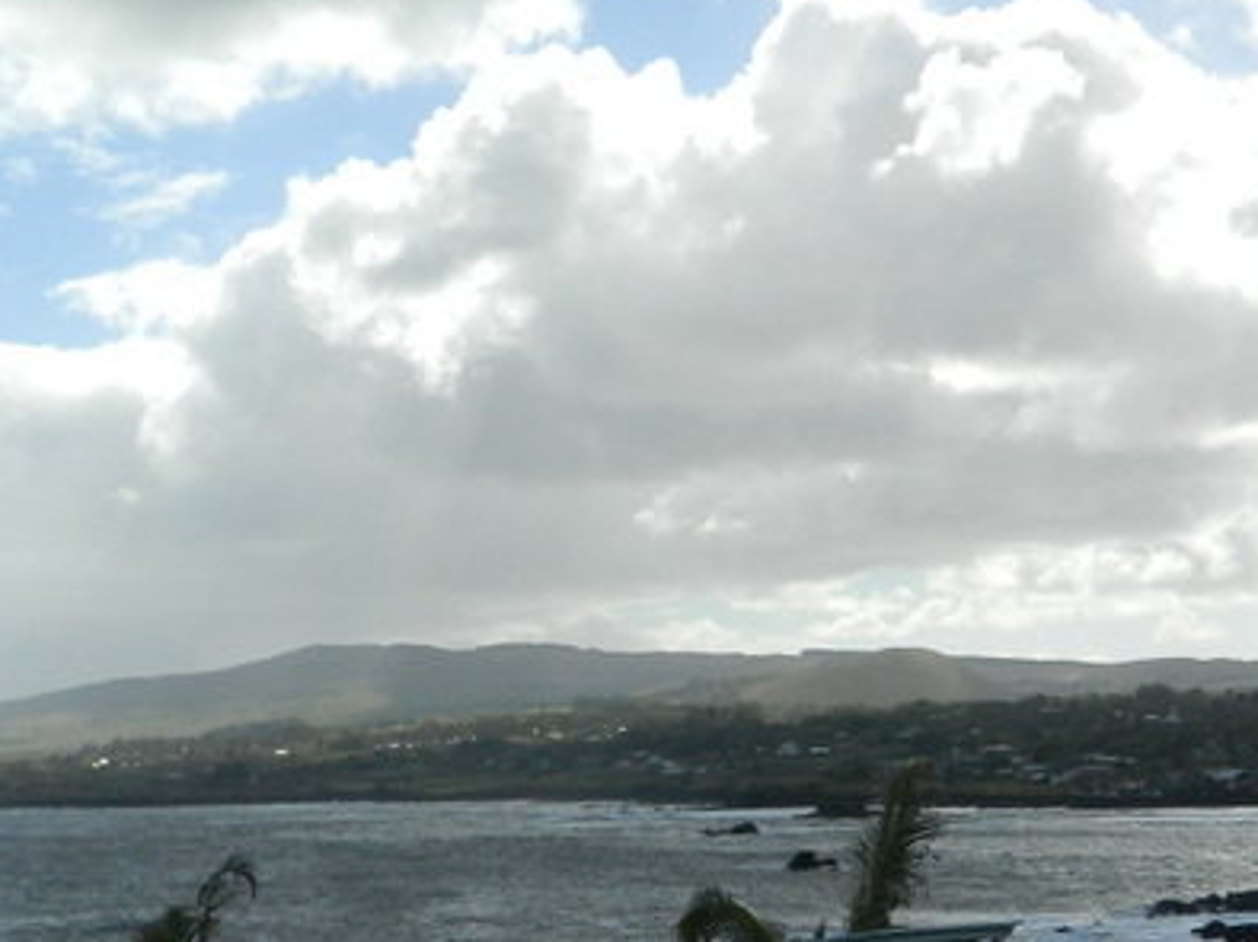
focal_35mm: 65
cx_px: 782
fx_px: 2361
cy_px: 514
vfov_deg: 22.6
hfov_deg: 29.7
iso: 110
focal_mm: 4.5
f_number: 8.7
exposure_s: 1/320
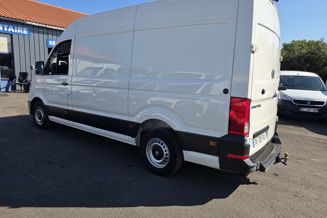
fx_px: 218
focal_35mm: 24
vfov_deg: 53.1
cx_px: 164
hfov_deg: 73.7
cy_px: 103
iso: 80
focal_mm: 6.25
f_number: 1.7
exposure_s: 1/4145
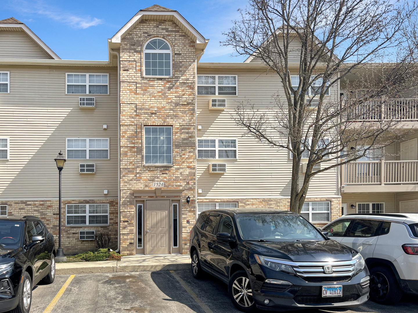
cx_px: 209
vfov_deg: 53.1
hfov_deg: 67.3
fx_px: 314
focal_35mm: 26
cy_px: 156
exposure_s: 1/2358
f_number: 1.6
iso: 50
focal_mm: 5.1
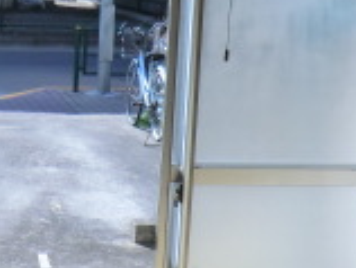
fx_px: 999
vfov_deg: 15.3
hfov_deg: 20.1
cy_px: 146
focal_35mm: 97
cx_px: 99
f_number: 3.2
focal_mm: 4.3
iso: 80
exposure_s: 1/400
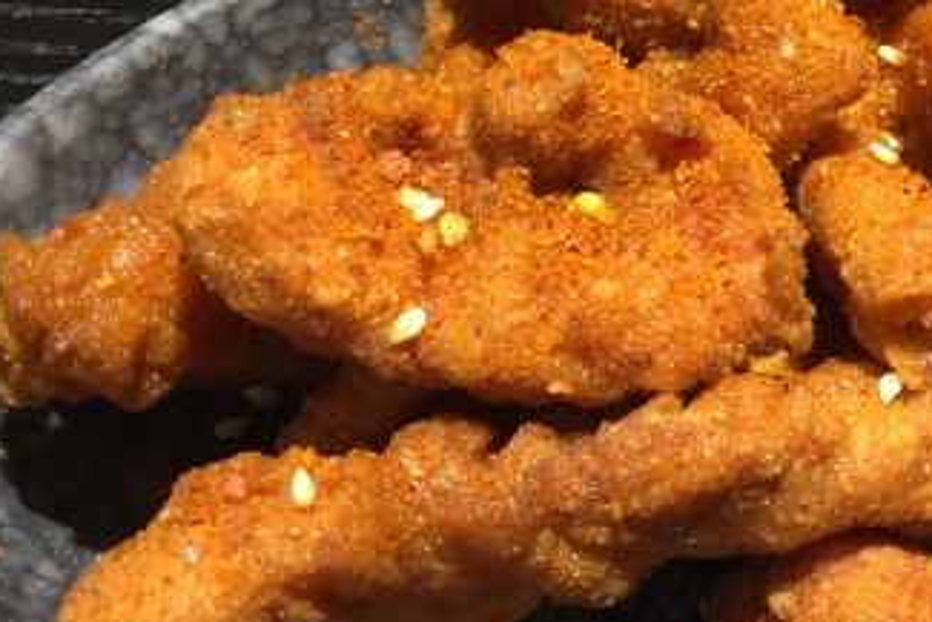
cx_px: 898
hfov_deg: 29.2
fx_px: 1683
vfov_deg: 20.8
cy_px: 179
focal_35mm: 65
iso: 40
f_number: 2.2
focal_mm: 4.15
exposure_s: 1/17
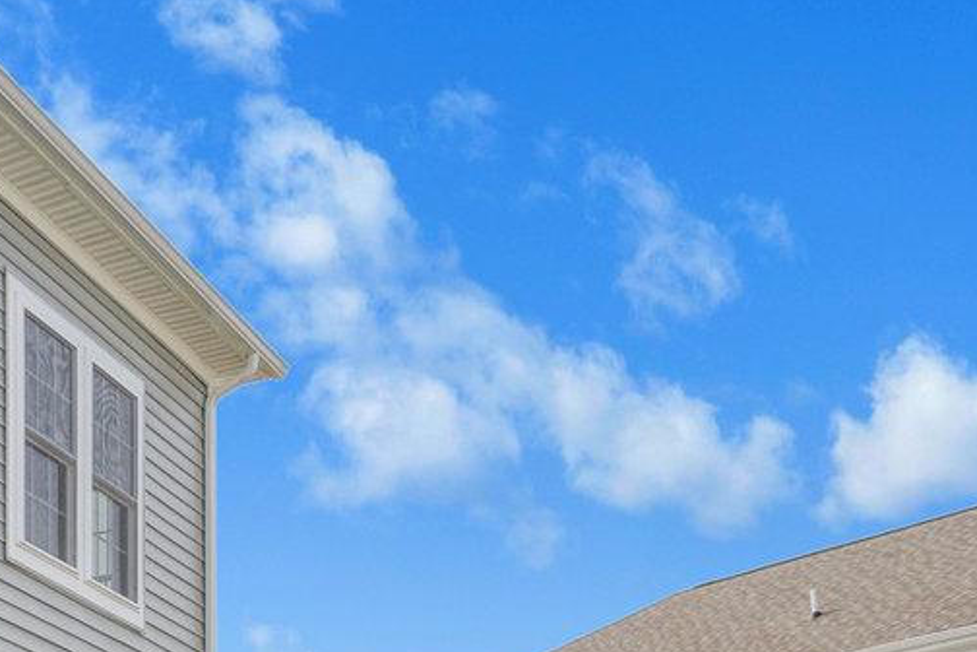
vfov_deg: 17.5
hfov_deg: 26.8
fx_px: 1764
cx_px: -244
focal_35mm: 65
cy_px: 1132
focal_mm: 16
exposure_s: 1/500
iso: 1250
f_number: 8
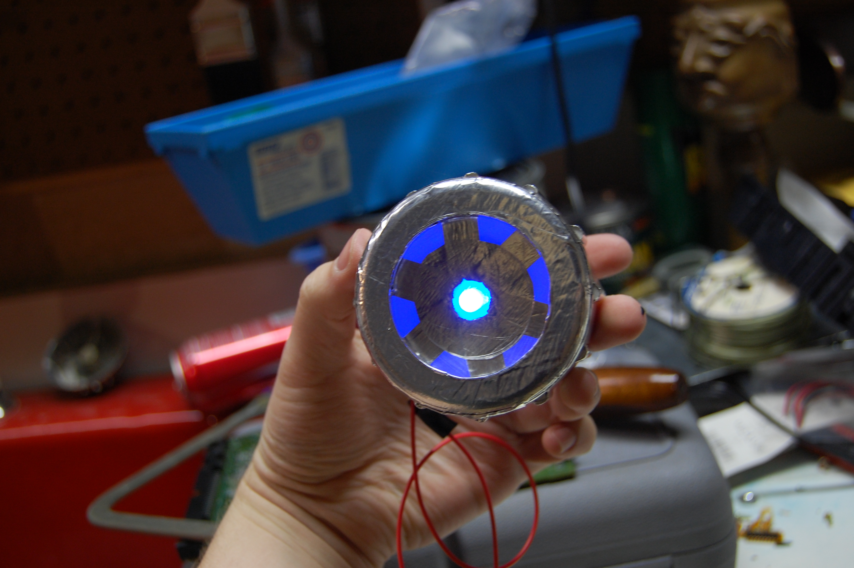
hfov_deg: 46.4
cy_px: 284
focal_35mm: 42
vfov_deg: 31.8
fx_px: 995
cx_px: 427
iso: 400
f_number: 4.2
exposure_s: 1/40
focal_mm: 28
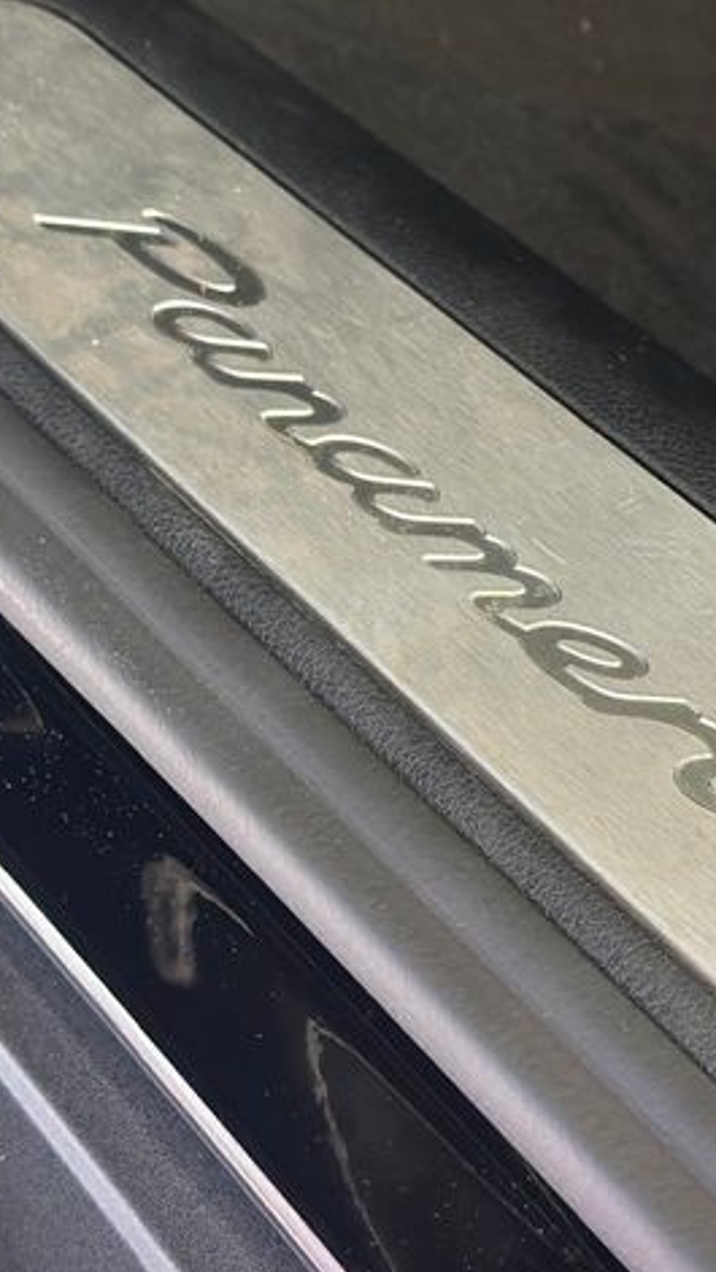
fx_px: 2396
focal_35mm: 71
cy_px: 643
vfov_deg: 29.7
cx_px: 565
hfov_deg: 16.9
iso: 320
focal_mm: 6.86
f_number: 1.78
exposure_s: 1/40
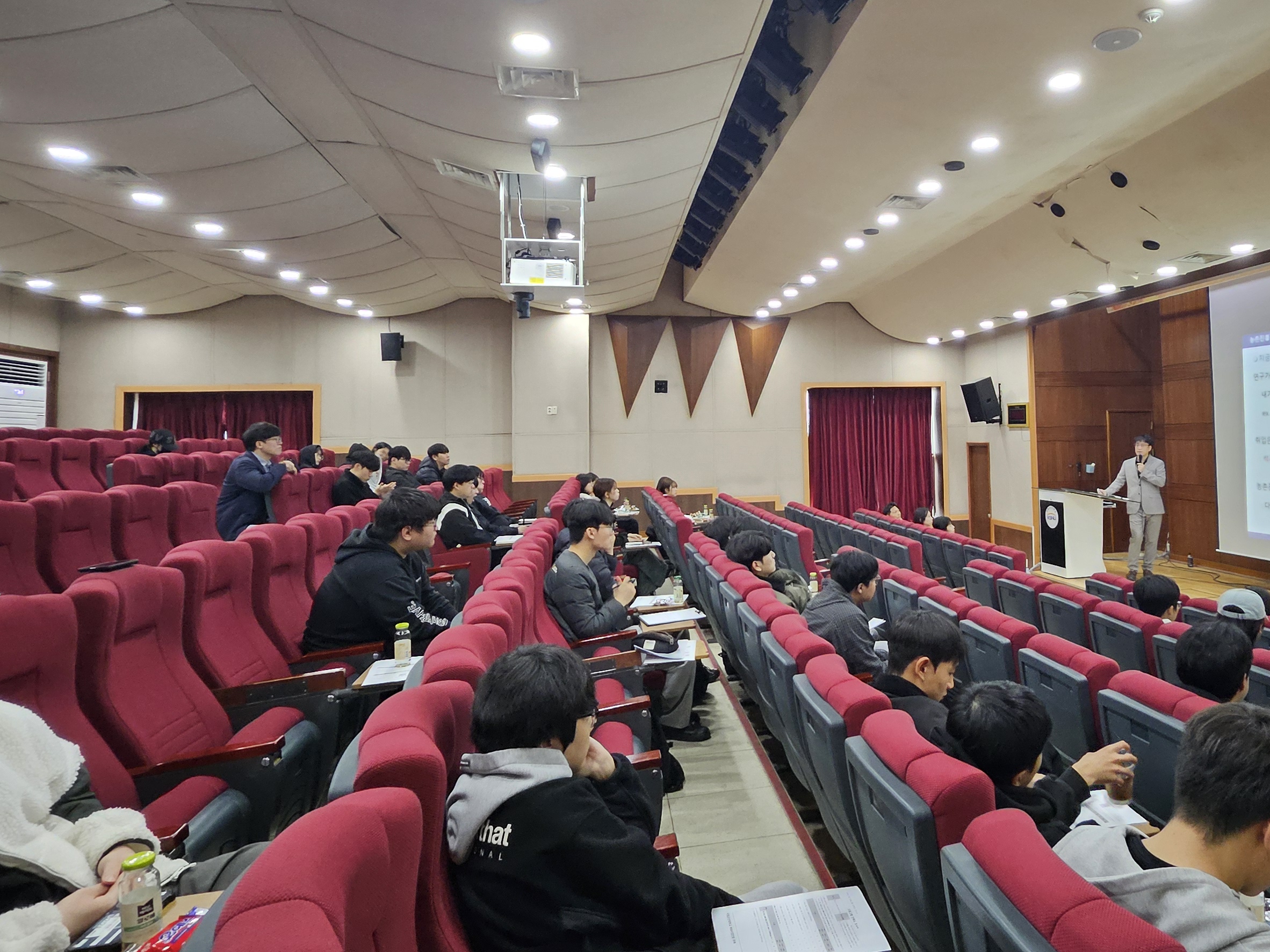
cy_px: 401
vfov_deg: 60.8
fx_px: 807
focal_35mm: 22
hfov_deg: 75.0
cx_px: 799
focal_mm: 1.7
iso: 250
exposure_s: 1/60
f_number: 2.2
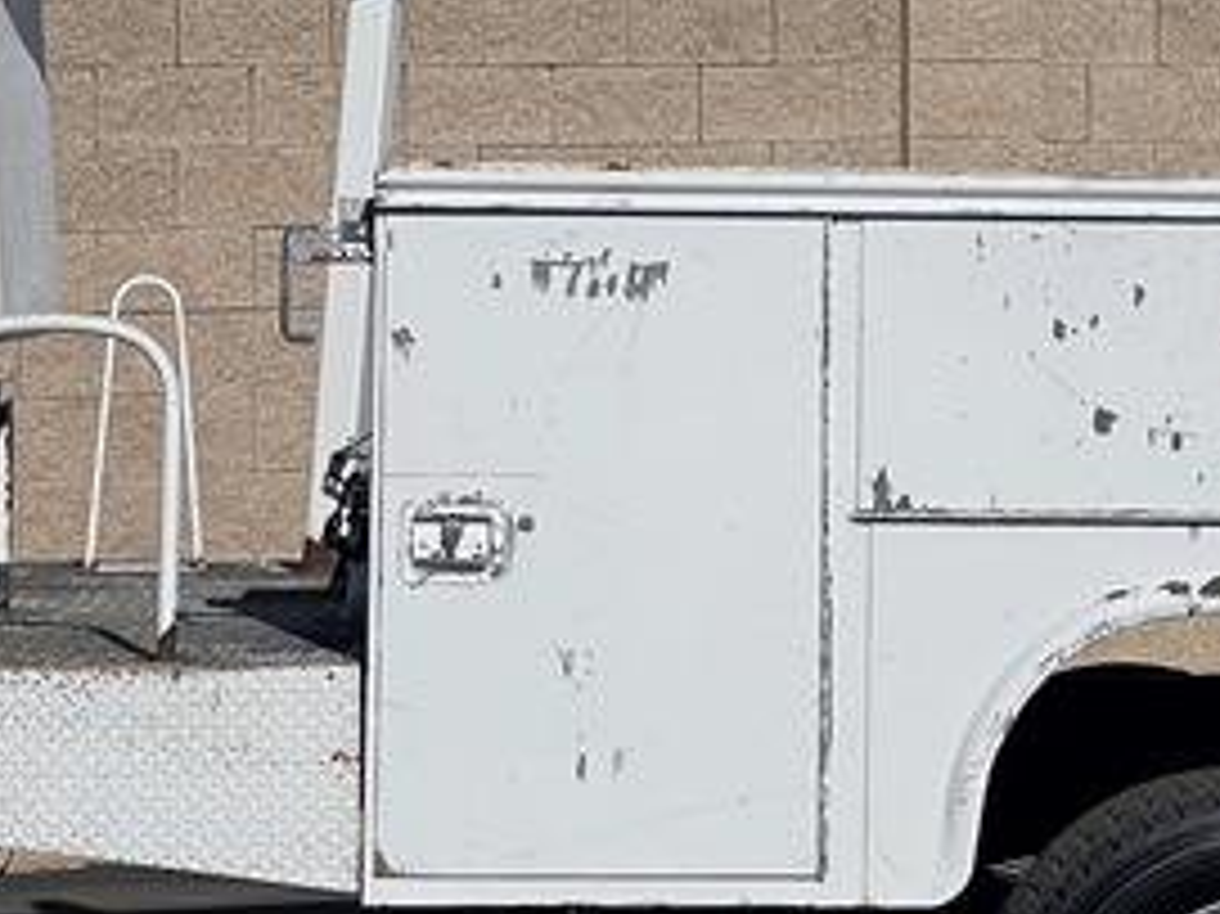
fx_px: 6482
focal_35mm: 184
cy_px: 119
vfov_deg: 8.0
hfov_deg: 10.7
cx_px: 1031
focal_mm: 7.5
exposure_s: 1/5525
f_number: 2.2
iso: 20
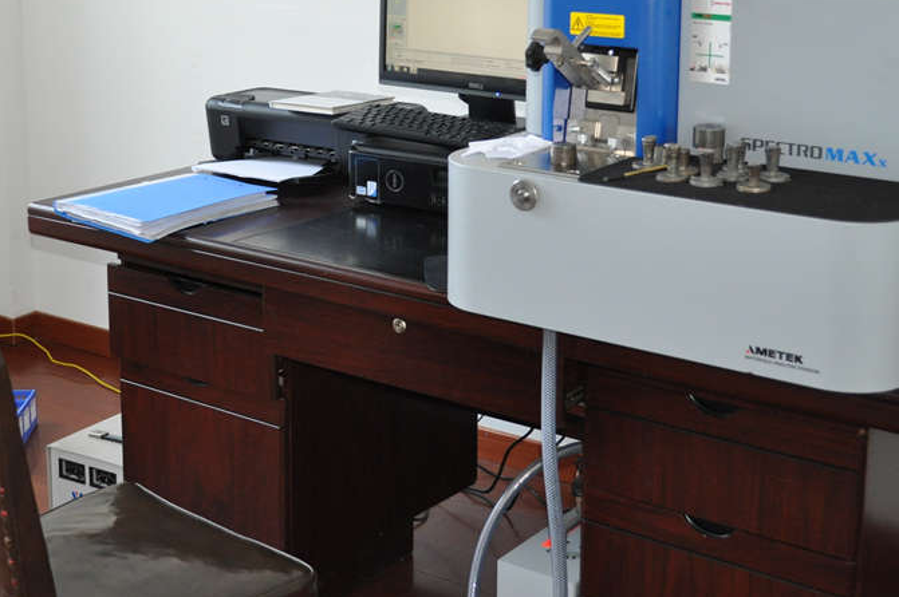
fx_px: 1472
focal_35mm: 59
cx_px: 342
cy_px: 141
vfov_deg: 22.7
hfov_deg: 33.8
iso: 800
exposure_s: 1/125
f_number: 4
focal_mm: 22
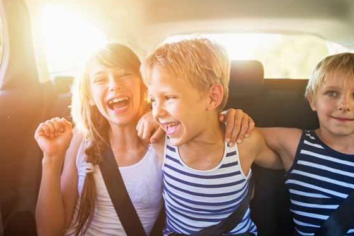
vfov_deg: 42.3
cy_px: 108
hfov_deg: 60.3
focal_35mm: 31
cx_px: 179
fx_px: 305
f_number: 1.4
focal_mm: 24
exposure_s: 1/400
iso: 100
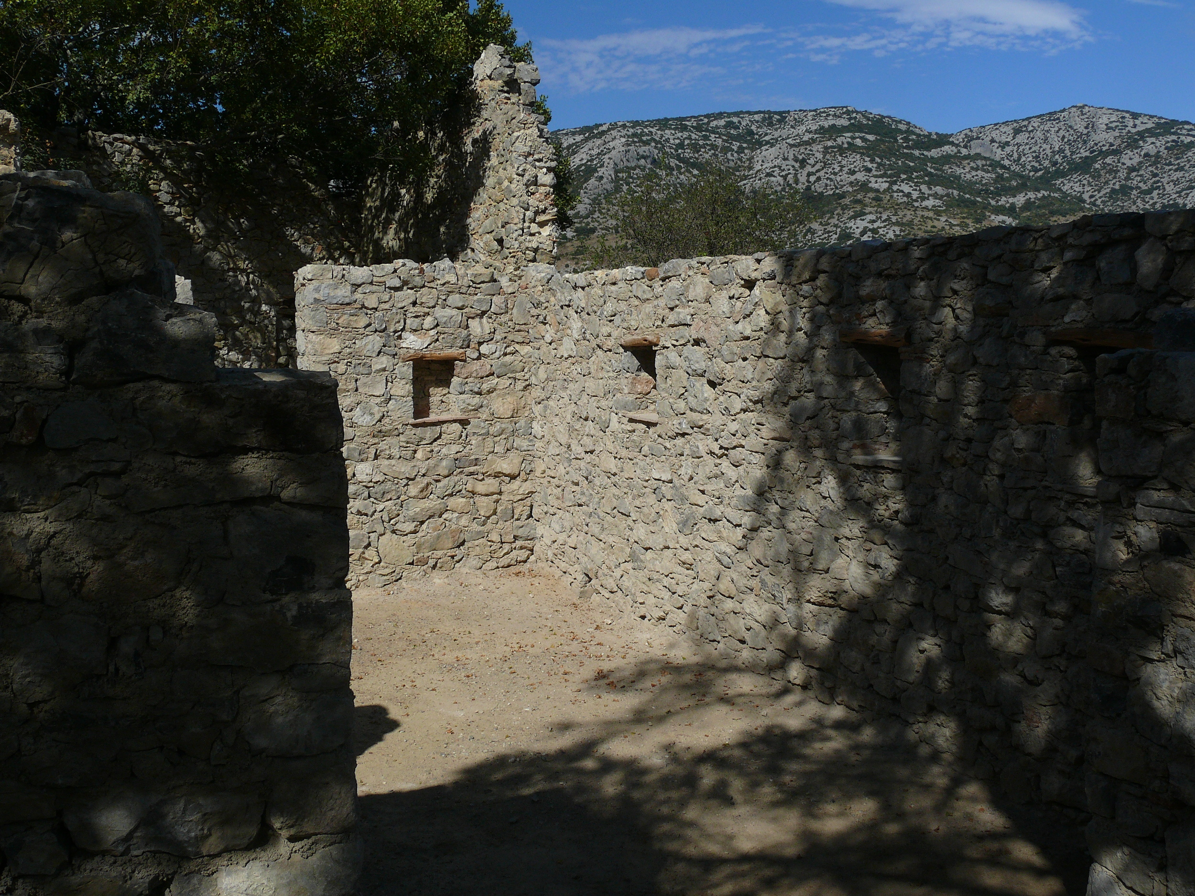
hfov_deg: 52.6
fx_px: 1208
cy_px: 448
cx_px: 598
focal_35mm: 35
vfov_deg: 40.7
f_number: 8
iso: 100
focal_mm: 7.4
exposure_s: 1/800
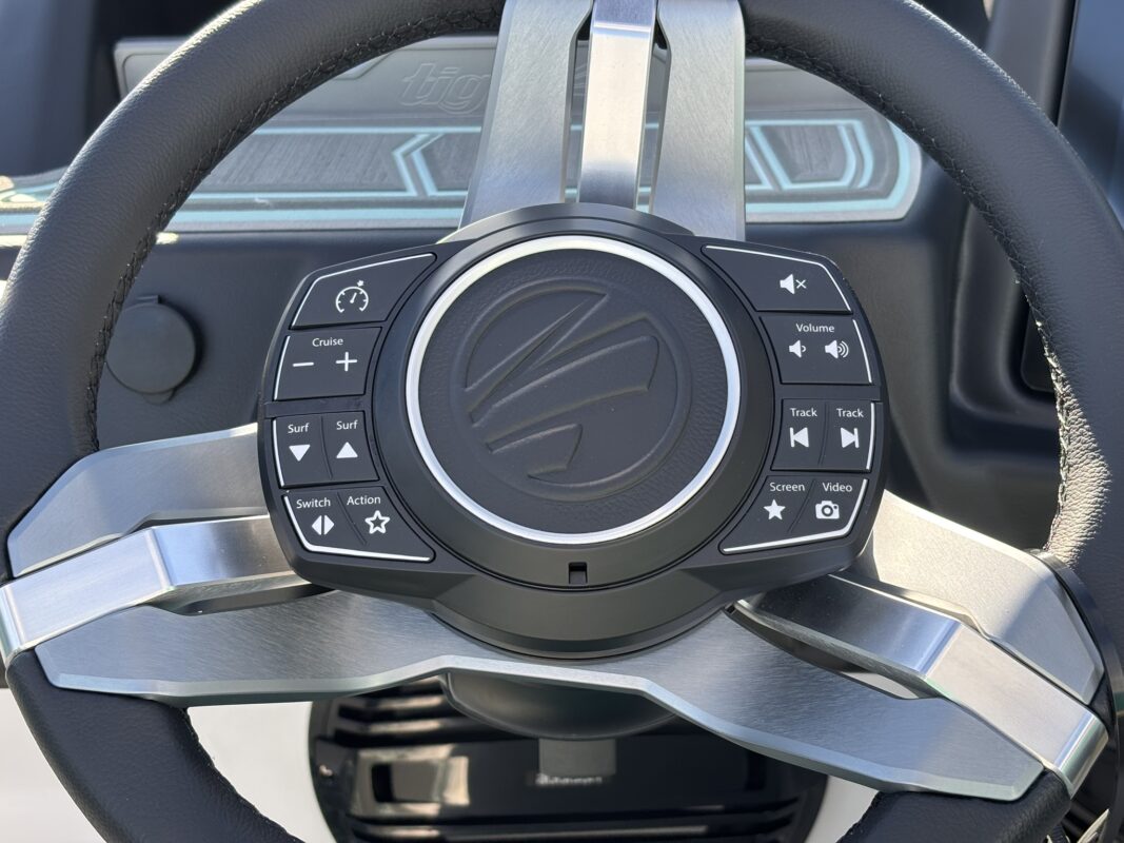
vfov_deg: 28.0
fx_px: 1688
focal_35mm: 52
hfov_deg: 36.8
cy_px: 422
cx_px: 562
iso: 32
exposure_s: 1/319
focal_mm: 5.96
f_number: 1.6
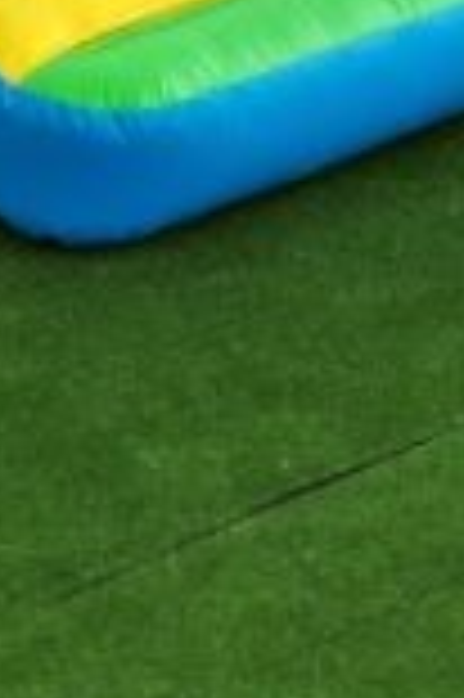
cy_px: -396
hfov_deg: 8.2
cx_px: -180
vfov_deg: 11.8
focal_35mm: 165
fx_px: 3197
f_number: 1.7
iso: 100
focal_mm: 6.72
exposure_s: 1/160
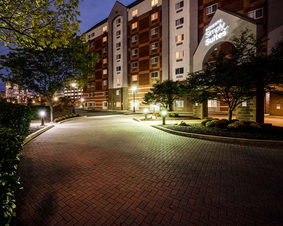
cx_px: 106
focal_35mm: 17
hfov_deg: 87.8
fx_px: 142
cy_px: 107
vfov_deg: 76.9
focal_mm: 14
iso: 800
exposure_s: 1/2
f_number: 7.1
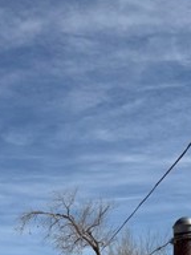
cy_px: 352
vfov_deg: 21.5
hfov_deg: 18.1
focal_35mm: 80
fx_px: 589
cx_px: 12
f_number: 1.78
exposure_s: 1/8130
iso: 80
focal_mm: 6.76
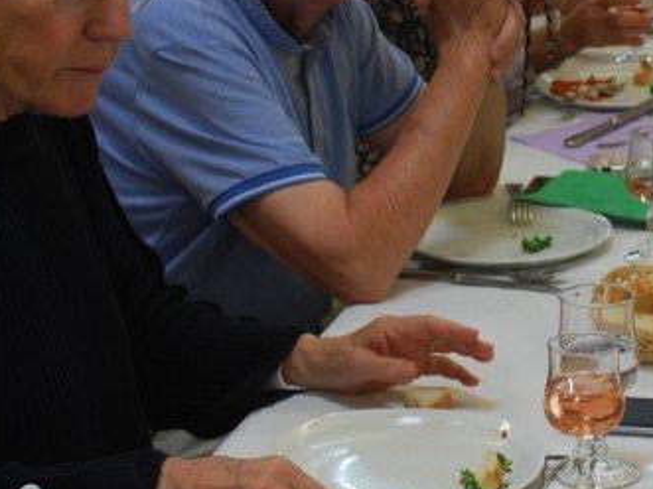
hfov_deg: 15.9
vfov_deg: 12.1
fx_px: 2304
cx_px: 639
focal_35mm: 122
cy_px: 123
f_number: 5.3
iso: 200
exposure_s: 1/40
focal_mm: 35
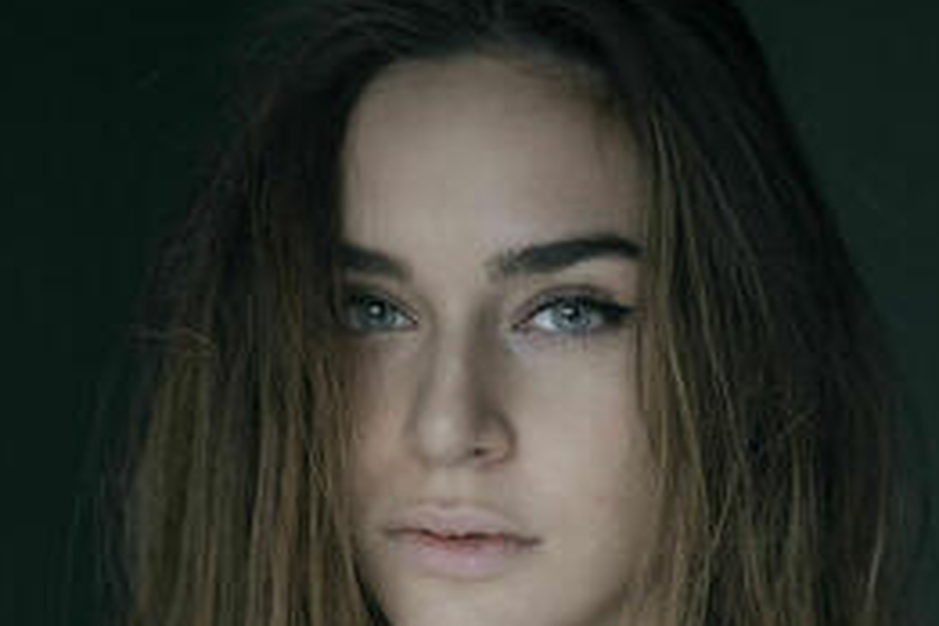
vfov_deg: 11.6
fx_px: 2999
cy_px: 827
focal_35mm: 115
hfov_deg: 17.8
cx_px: 592
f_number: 1.4
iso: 800
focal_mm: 50
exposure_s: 1/250
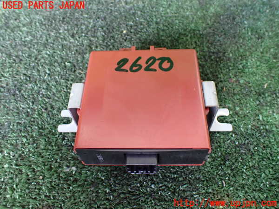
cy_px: 104
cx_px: 140
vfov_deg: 46.8
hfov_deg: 60.0
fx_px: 242
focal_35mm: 30
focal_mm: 5.4
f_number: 2.3
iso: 1000
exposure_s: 1/30
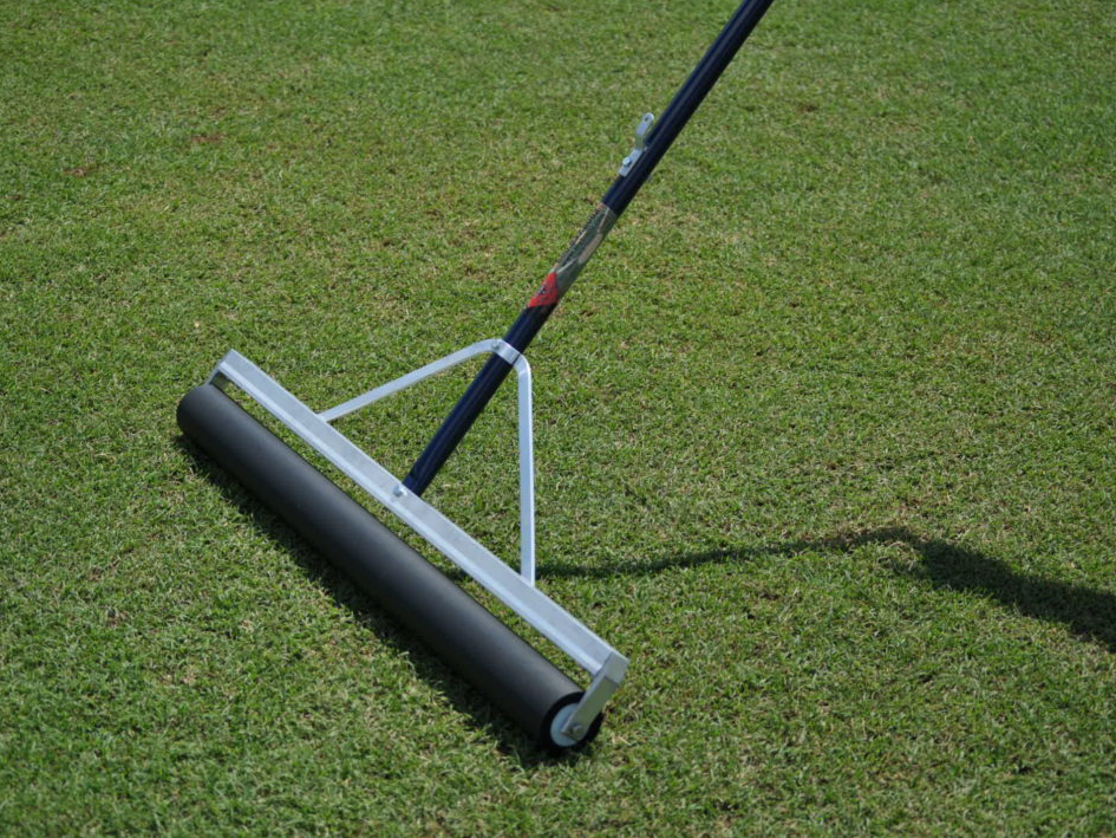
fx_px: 2920
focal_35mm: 91
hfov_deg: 21.6
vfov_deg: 16.3
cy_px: 417
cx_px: 526
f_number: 4
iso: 200
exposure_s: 1/2000
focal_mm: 55
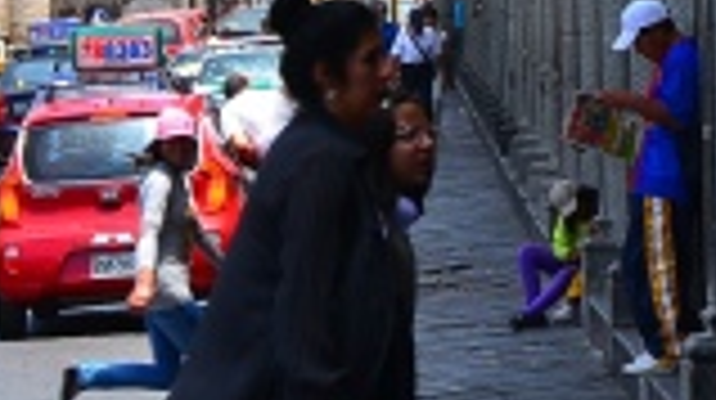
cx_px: 473
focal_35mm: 316
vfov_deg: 3.8
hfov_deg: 6.8
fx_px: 5992
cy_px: -476
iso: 100
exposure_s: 1/320
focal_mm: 50
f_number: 5
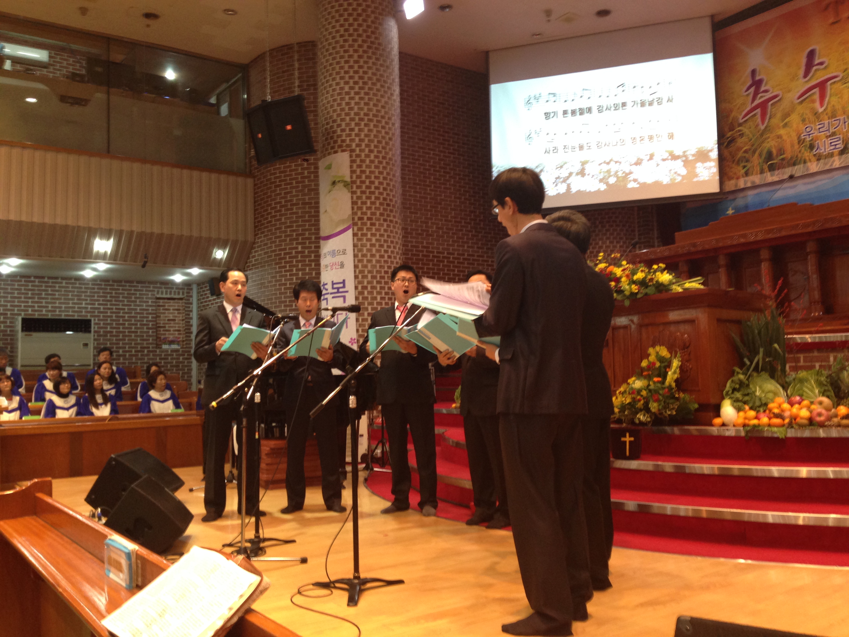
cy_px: 318
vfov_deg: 42.9
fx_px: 809
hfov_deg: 55.4
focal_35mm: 33
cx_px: 424
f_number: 2.4
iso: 100
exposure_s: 1/20
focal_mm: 4.12
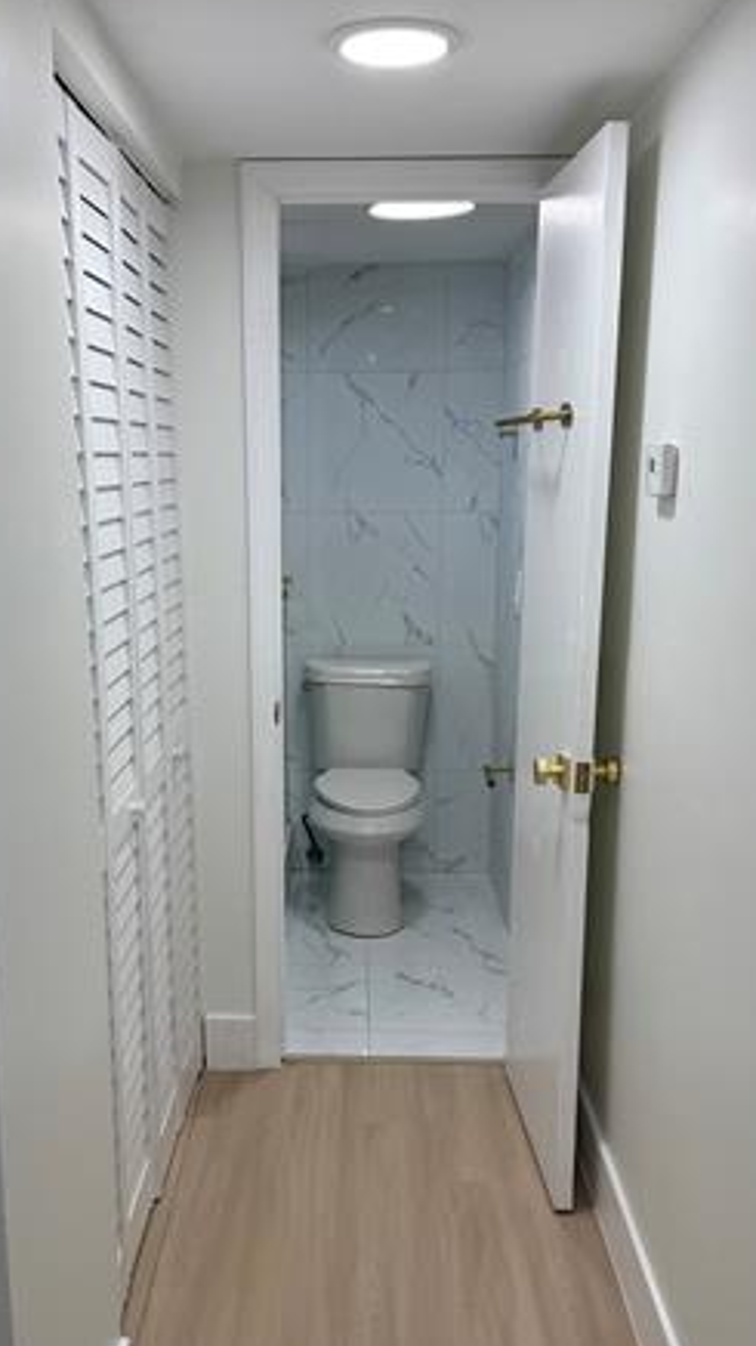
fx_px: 1284
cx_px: 309
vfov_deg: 55.0
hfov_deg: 32.7
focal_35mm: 36
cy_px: 781
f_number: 1.78
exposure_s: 1/169
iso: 80
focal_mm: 6.76
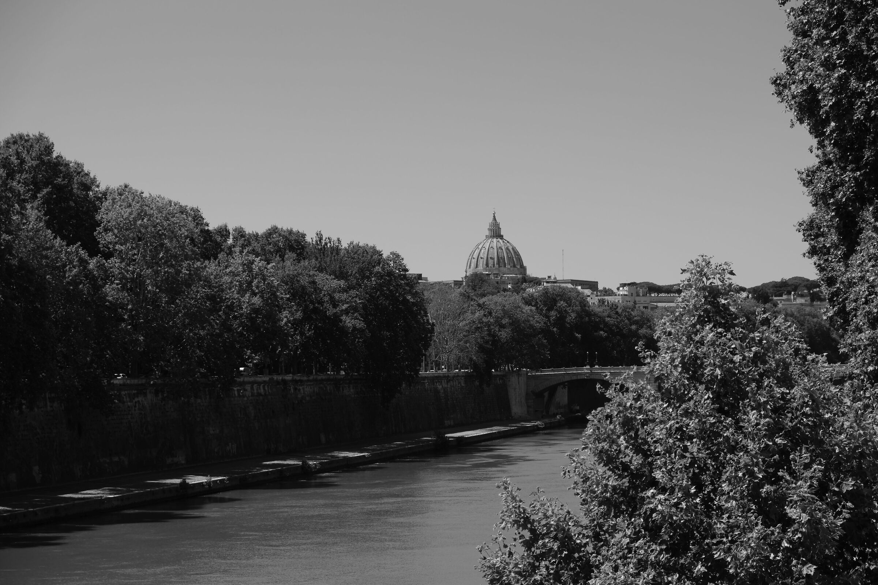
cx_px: 439
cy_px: 292
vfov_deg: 16.5
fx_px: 2024
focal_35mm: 83
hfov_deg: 24.5
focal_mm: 55
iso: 200
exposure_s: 1/900
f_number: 5.6
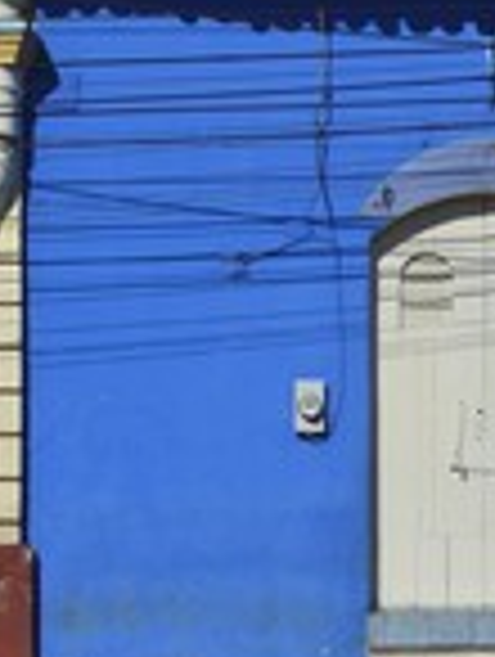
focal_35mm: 80
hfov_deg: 18.5
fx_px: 1521
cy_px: 382
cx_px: 288
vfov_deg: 24.3
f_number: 14
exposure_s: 1/400
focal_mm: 29
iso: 200
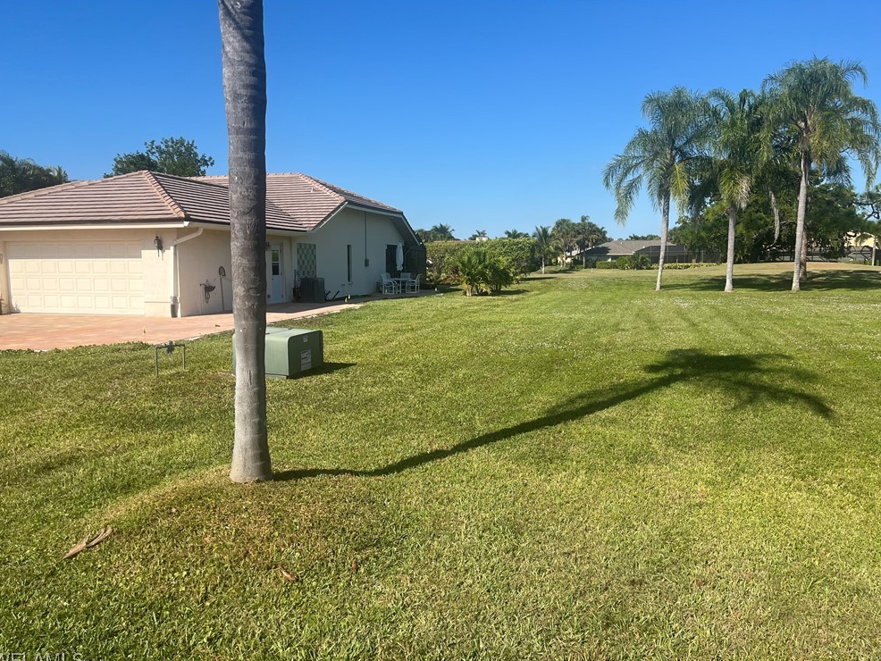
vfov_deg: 51.4
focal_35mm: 27
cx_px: 432
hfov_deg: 65.3
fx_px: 687
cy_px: 338
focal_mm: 5.1
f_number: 1.6
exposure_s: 1/3745
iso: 50
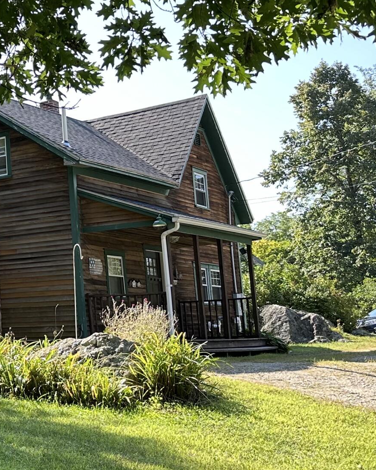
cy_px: 202
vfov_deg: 29.5
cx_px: -158
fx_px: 890
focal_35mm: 64
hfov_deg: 20.9
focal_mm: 6.86
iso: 80
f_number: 1.78
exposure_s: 1/642
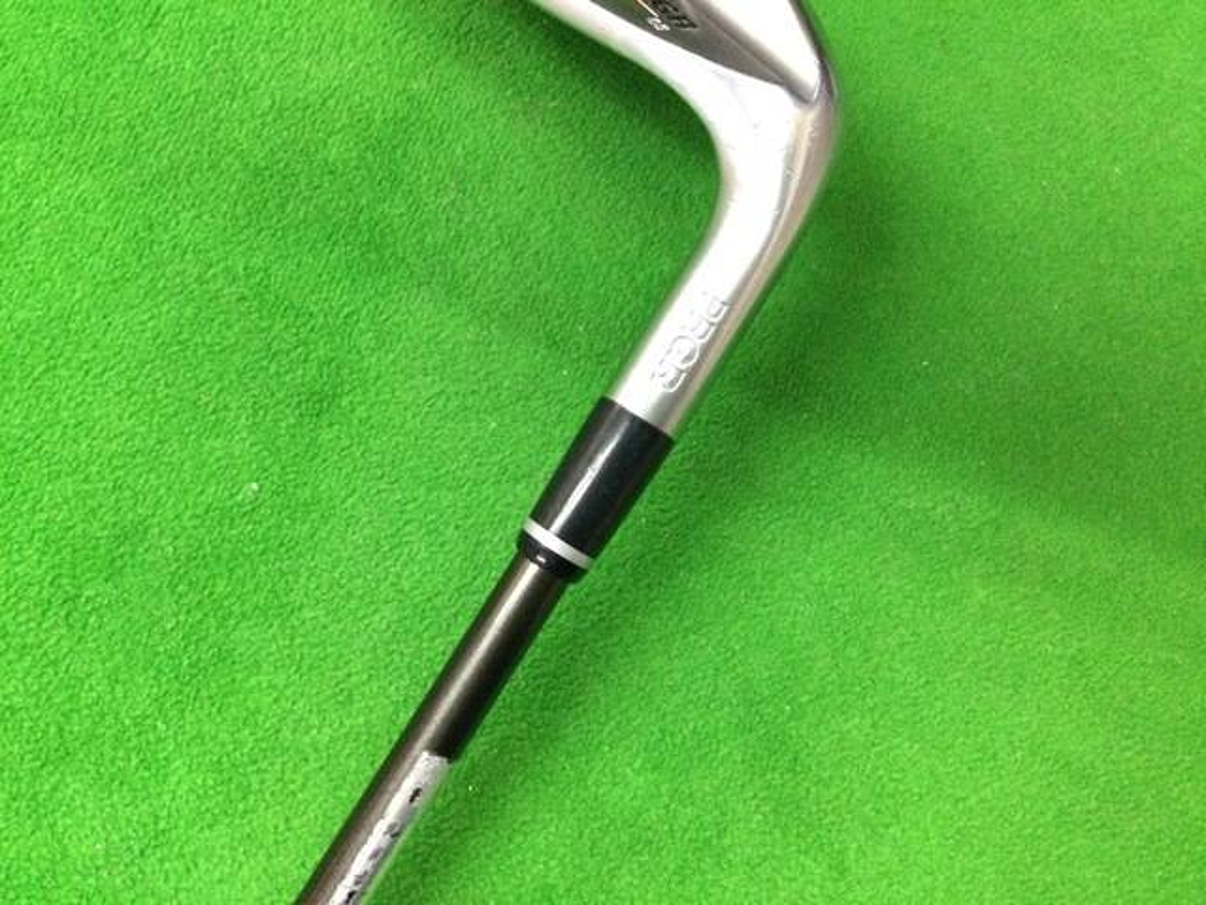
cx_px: 603
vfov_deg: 45.4
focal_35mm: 31
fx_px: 1080
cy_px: 452
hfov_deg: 58.4
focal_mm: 3.3
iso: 200
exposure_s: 1/30
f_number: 2.4
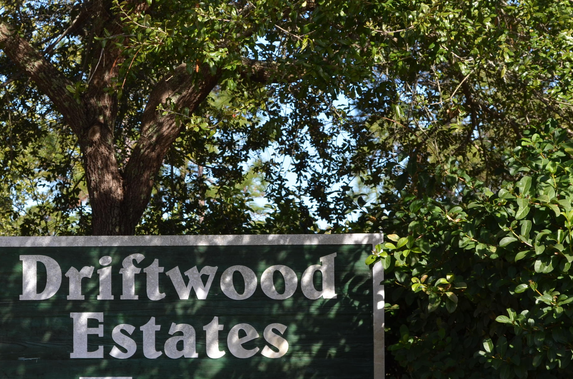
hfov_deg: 18.5
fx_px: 1758
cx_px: 252
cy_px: 253
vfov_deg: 12.3
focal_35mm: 111
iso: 200
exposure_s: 1/250
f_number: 8
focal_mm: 55
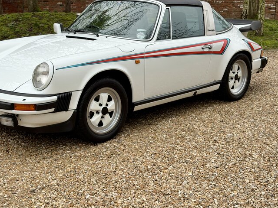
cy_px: 98
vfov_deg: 24.4
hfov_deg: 32.1
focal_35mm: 60
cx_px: 115
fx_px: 482
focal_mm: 6.76
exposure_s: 1/90
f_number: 1.78
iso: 100
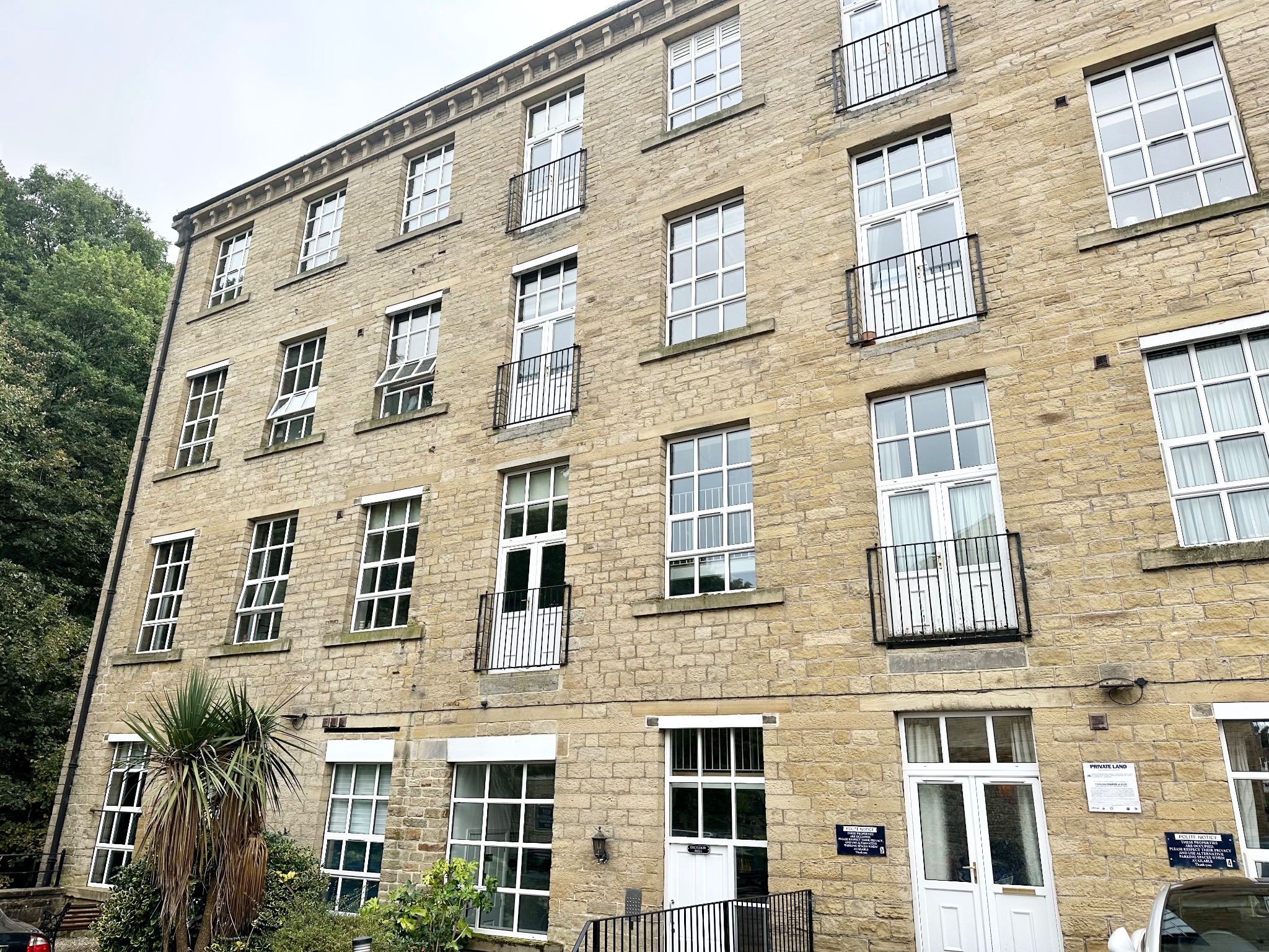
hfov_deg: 71.6
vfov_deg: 56.8
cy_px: 476
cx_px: 634
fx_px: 880
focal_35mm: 24
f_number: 1.78
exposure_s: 1/564
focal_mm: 6.86
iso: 80
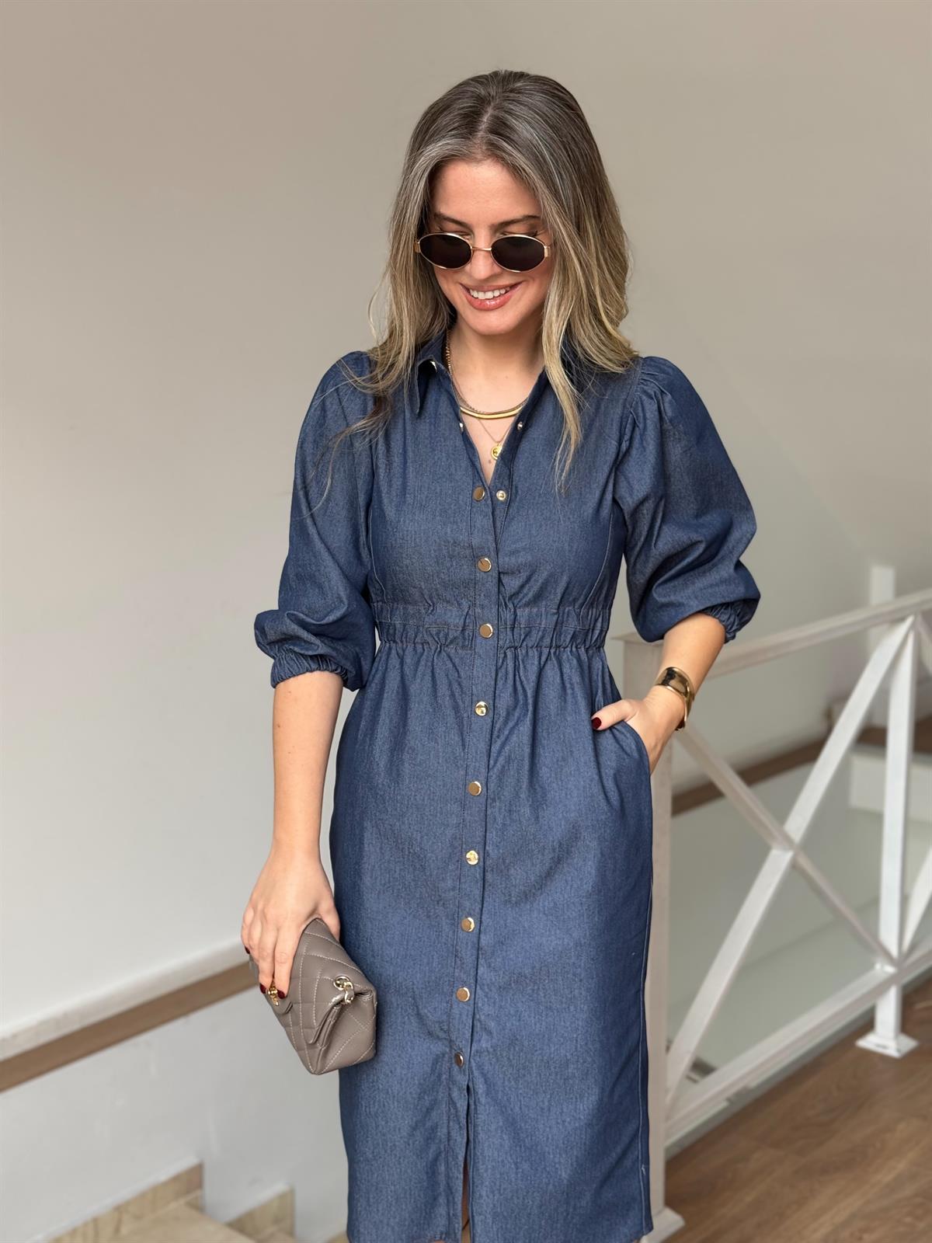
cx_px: 466
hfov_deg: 30.3
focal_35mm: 48
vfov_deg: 39.7
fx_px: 1723
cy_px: 622
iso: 80
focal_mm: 6.76
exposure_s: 1/121
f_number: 1.78
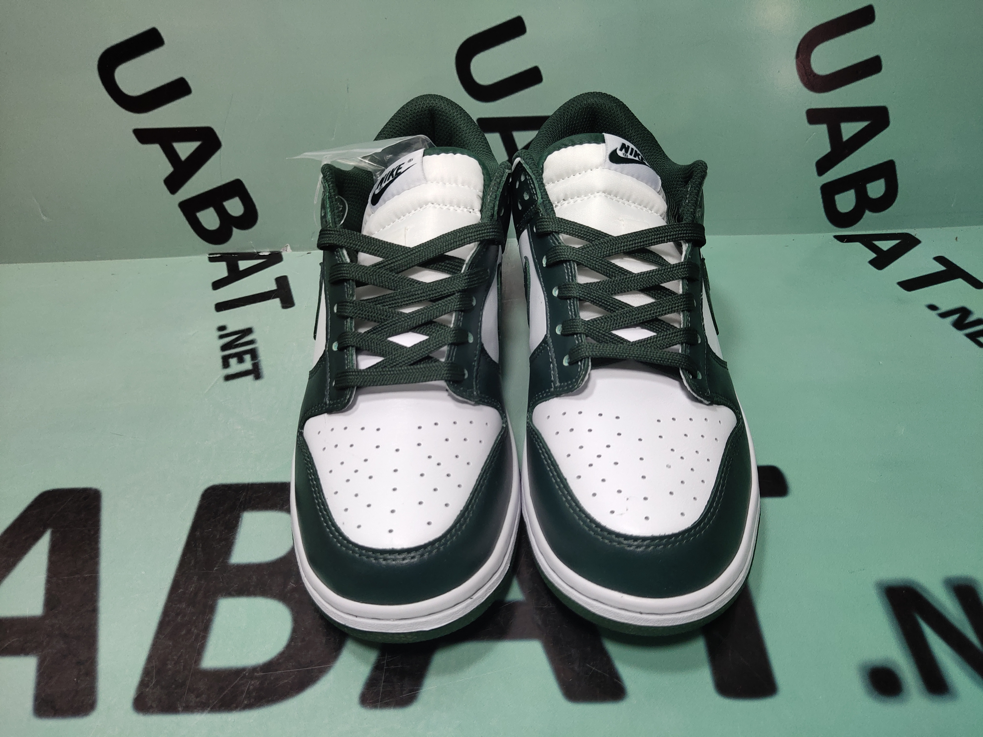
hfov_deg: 60.0
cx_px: 492
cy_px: 368
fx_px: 852
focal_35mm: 30
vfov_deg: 46.8
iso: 69
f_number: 1.79
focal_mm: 4.35
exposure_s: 1/100
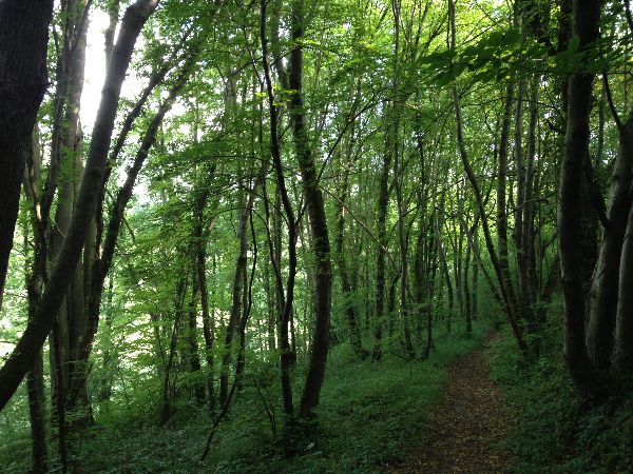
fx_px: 640
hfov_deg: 52.6
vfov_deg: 40.7
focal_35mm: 35
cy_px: 237
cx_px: 316
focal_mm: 4.28
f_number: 2.4
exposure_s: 1/24
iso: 64
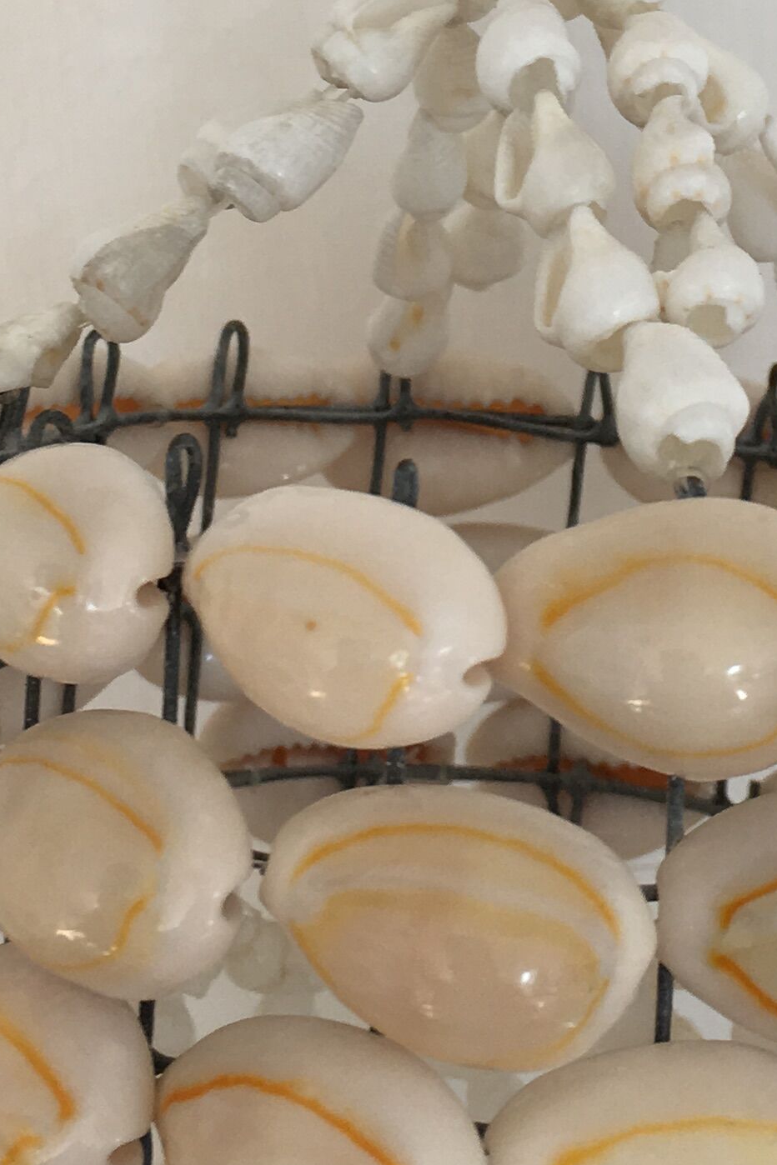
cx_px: 514
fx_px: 2816
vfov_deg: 22.7
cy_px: 66
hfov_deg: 15.7
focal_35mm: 87
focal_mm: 4.15
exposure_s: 1/50
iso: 25
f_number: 2.2
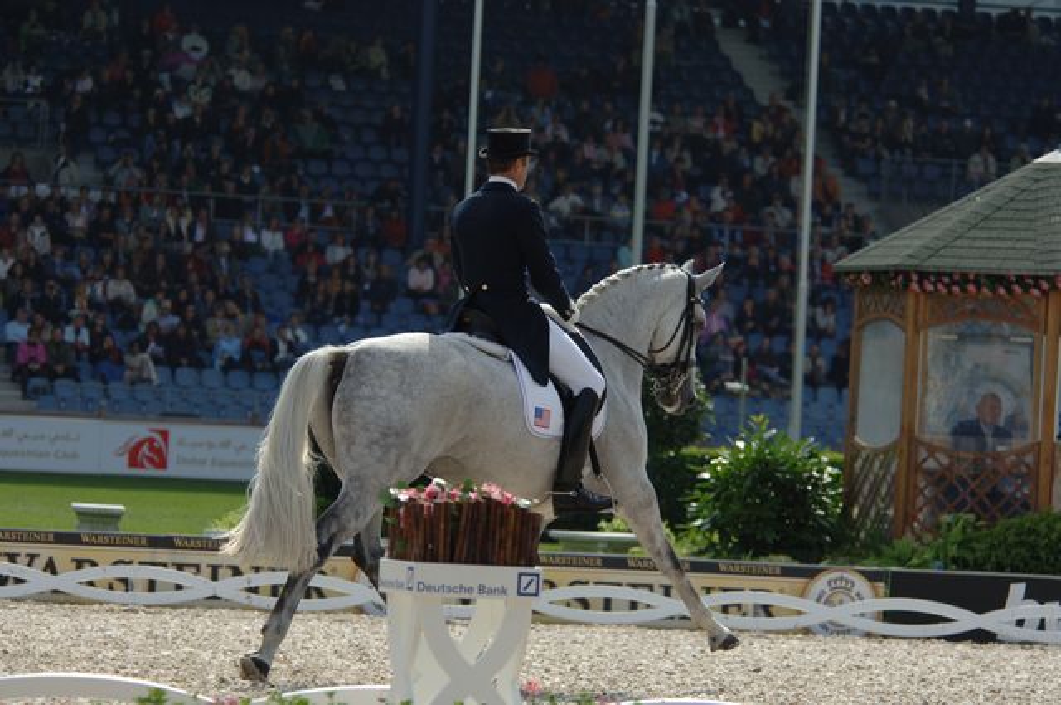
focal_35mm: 225
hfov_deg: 9.2
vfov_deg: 6.1
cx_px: 530
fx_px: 6623
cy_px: 352
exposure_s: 1/1600
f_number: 5
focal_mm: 150
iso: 200
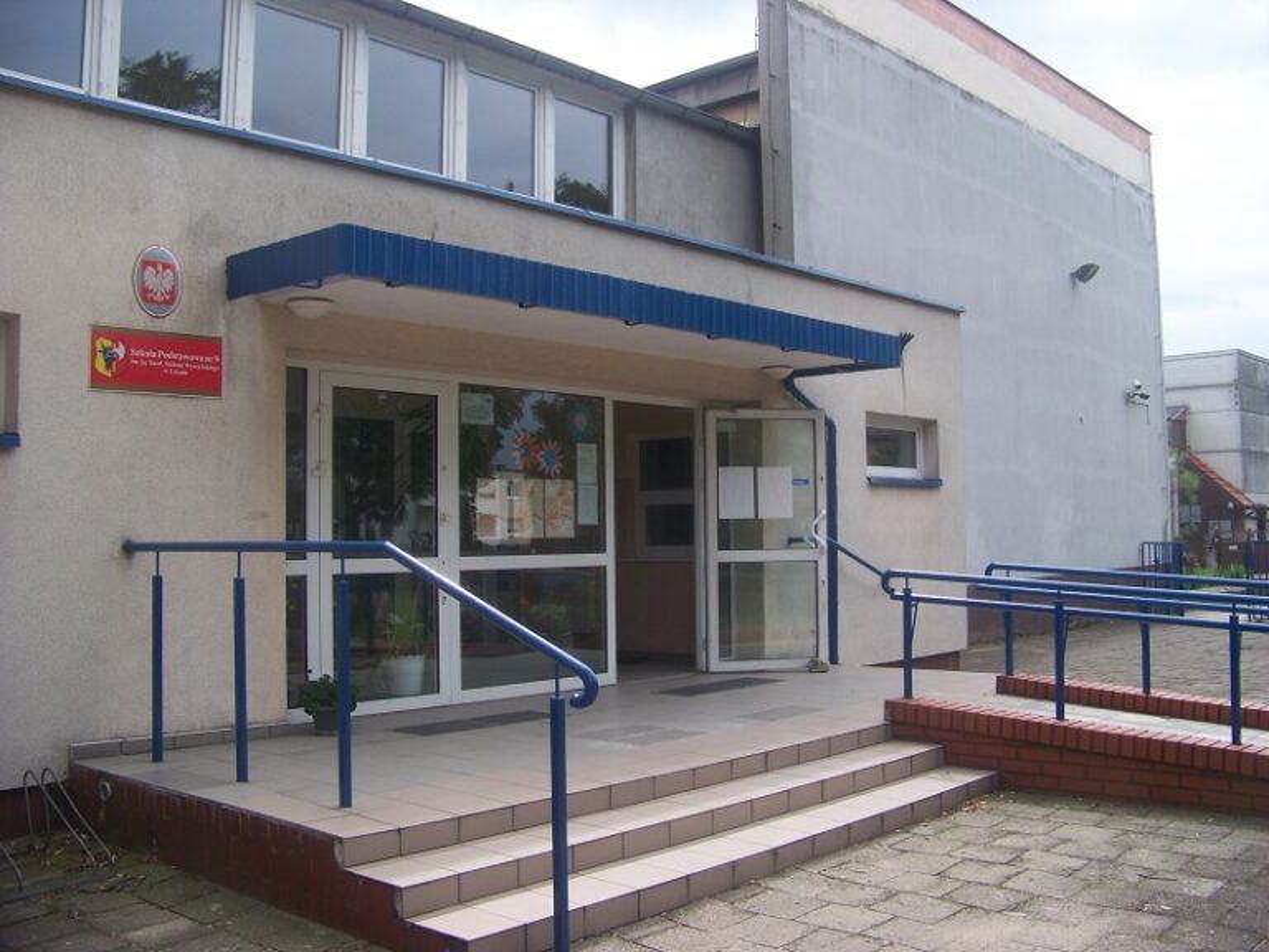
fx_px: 1320
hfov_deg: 51.4
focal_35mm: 36
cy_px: 476
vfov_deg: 39.7
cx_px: 634
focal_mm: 5.85
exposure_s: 1/640
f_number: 2.8
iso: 64
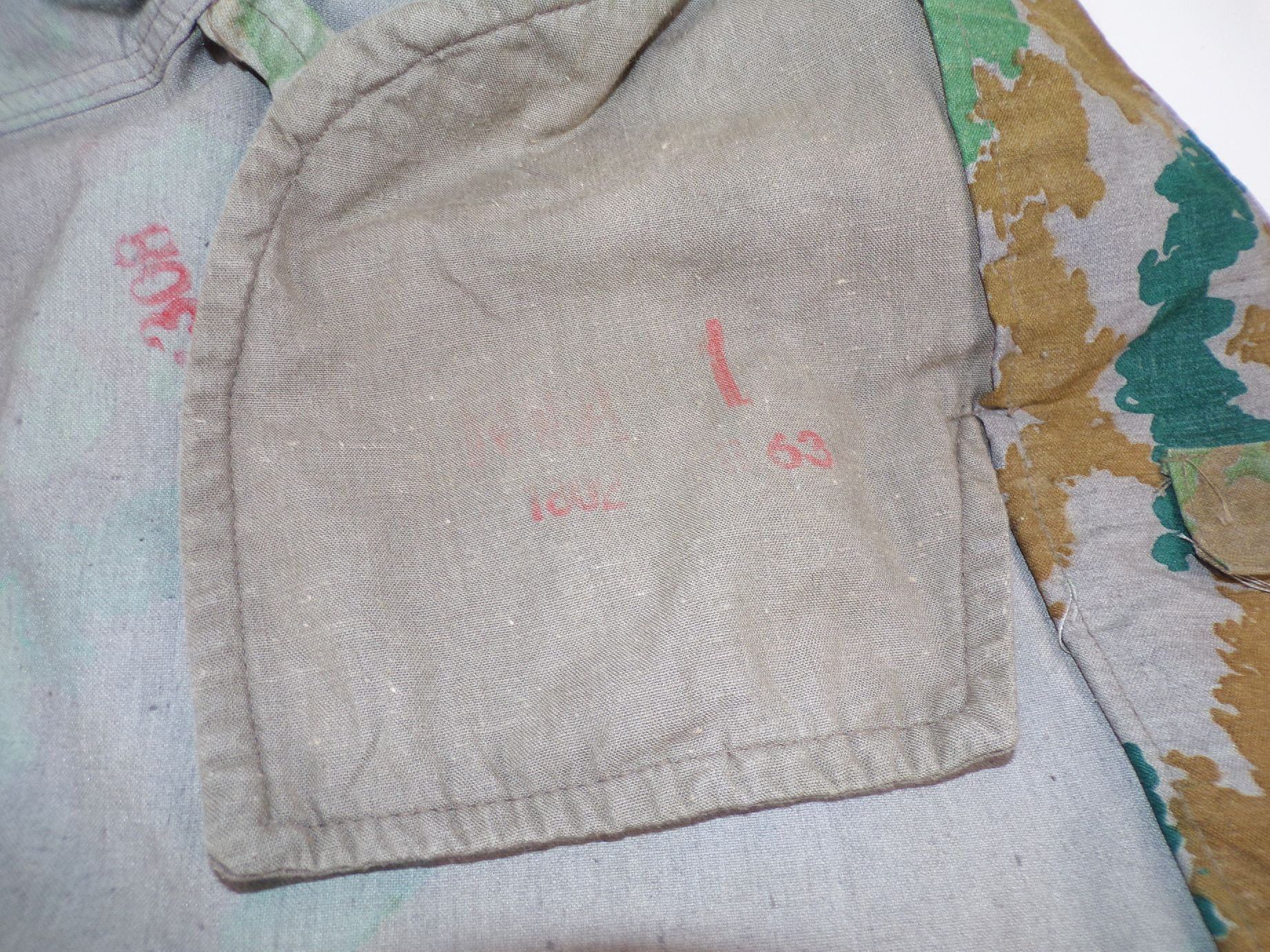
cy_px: 476
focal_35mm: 24
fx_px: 880
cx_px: 635
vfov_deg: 56.8
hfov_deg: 71.6
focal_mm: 4.3
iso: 80
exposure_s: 1/34
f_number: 3
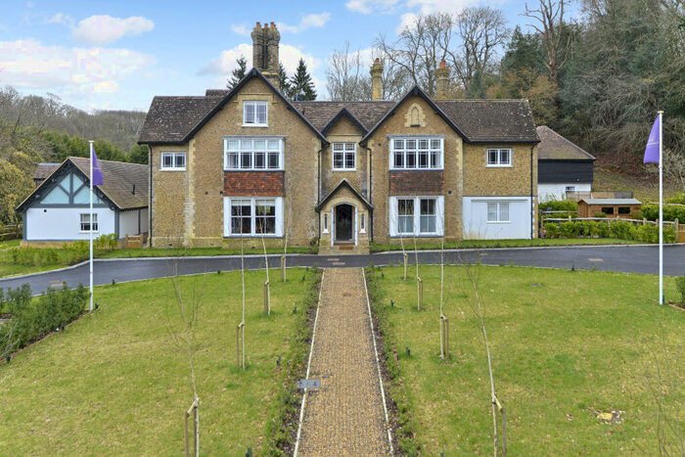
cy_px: 228
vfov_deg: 43.6
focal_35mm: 30
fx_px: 571
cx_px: 342
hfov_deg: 61.9
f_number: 7.1
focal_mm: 30
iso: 400
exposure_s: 1/40
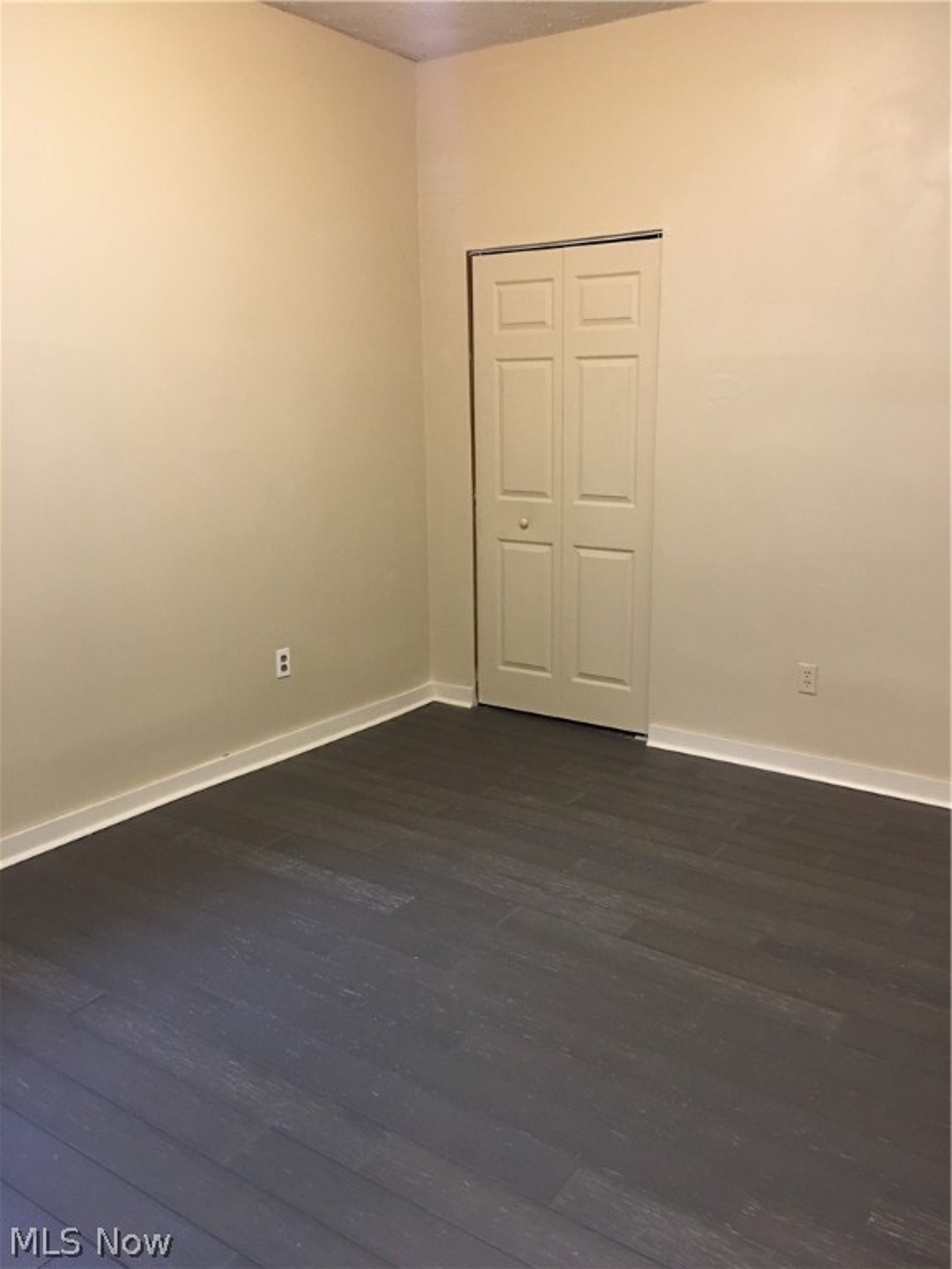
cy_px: 634
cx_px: 476
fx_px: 1063
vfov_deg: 61.7
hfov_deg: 48.2
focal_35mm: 29
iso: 50
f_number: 2.2
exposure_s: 1/4
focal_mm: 4.15
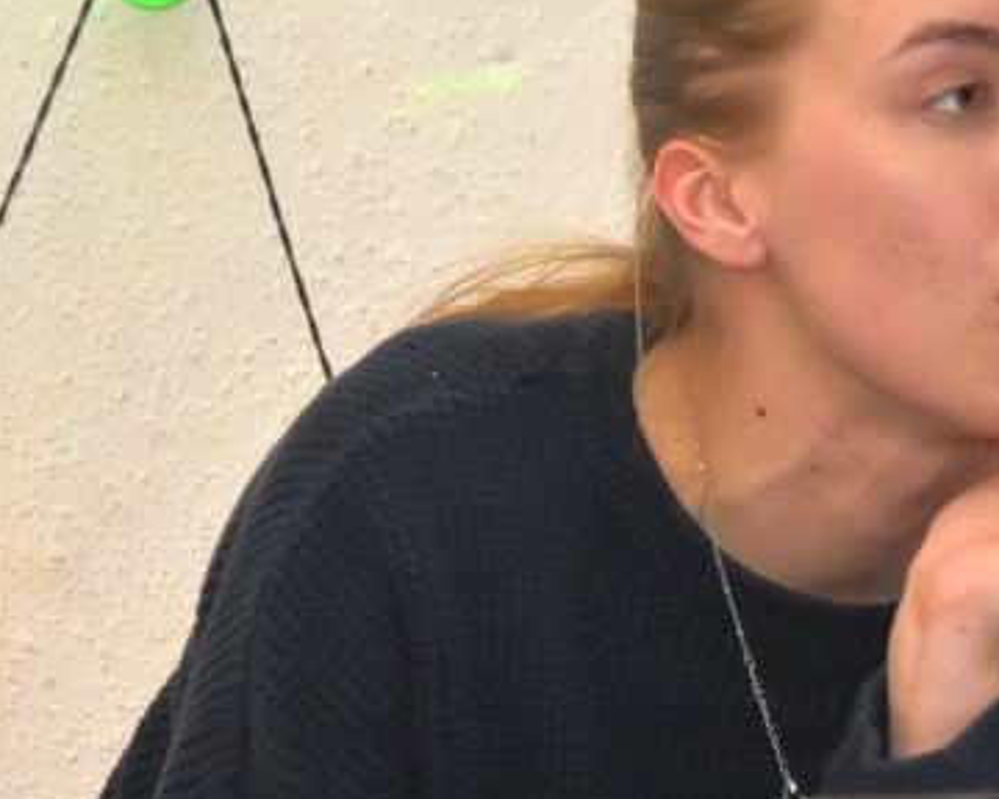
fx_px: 11657
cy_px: 549
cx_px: 788
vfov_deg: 3.9
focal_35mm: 394
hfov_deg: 4.9
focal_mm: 105
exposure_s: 1/60
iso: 3200
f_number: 5.6
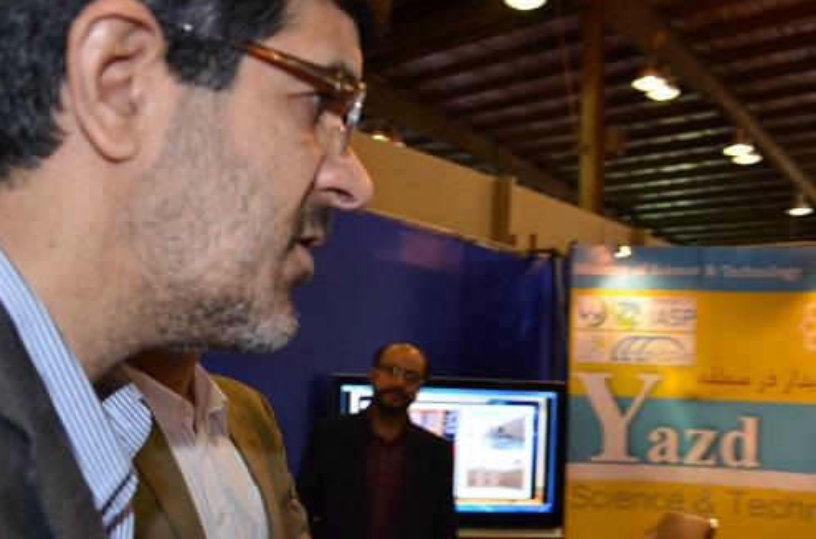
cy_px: 346
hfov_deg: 54.6
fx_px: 791
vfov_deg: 37.3
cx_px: 393
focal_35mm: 35
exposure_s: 1/60
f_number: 3.5
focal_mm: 18
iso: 800
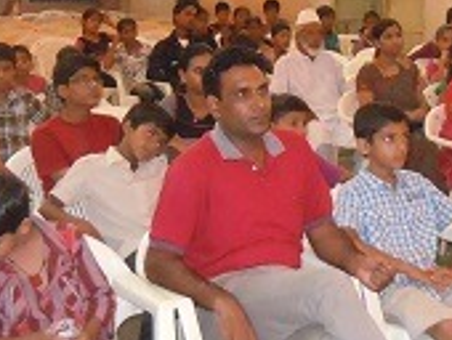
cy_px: 92
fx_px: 1151
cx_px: 319
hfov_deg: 22.1
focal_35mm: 88
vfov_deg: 16.7
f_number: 3.5
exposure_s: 1/30
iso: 800
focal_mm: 5.4
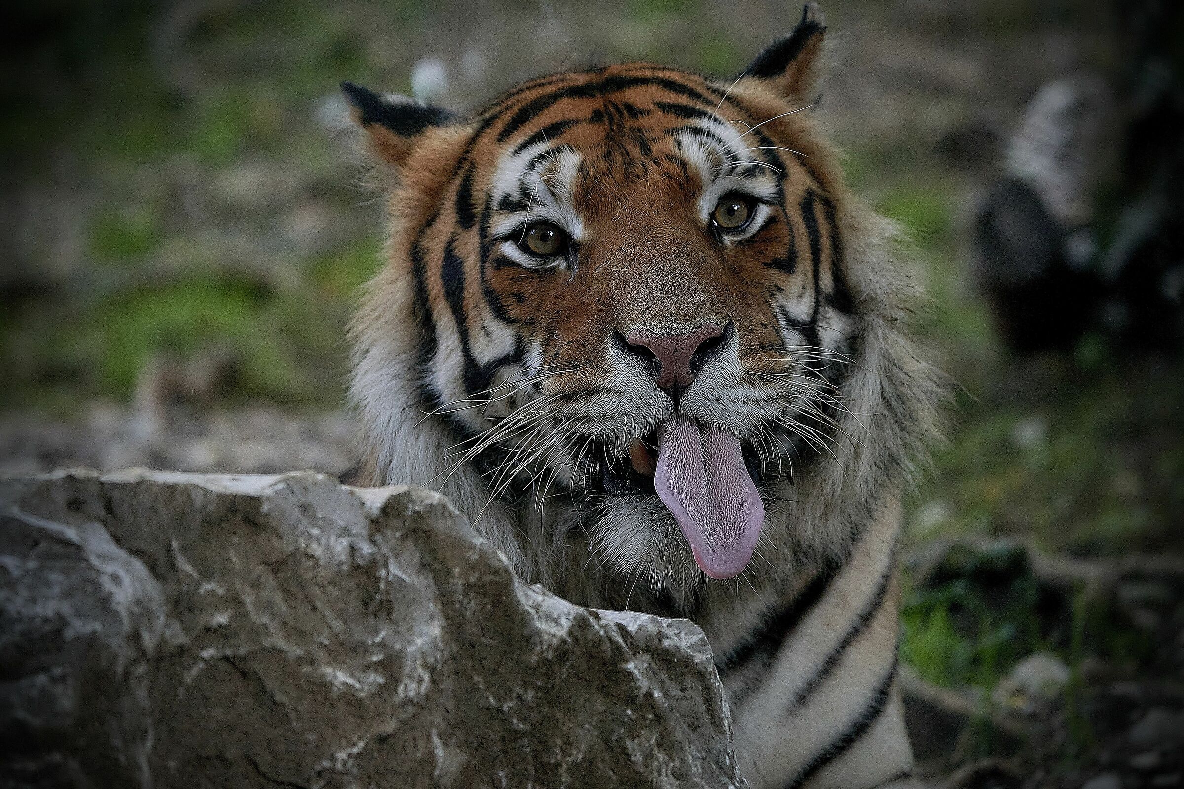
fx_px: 6380
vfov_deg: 7.1
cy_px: 394
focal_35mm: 194
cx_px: 592
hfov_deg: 10.6
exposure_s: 1/1000
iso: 2500
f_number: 5.6
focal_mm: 194
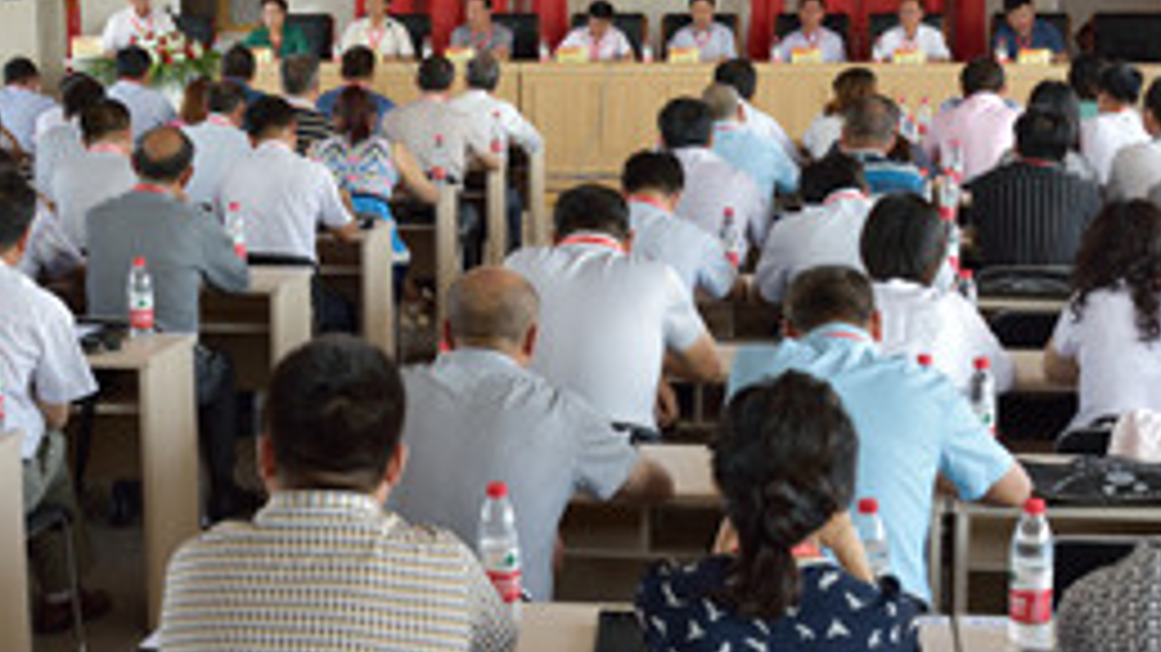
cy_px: 295
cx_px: 531
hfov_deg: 29.7
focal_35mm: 71
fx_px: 2185
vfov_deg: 17.0
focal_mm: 35
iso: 400
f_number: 8
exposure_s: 1/20
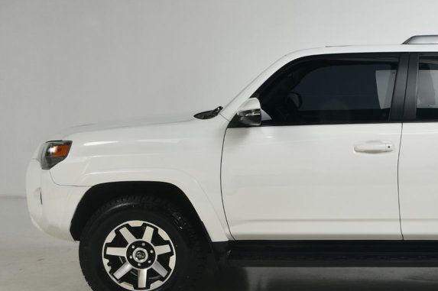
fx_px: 717
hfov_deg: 32.4
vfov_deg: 22.9
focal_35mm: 59
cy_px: 186
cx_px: 385
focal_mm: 22
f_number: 14
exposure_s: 1/160
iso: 100
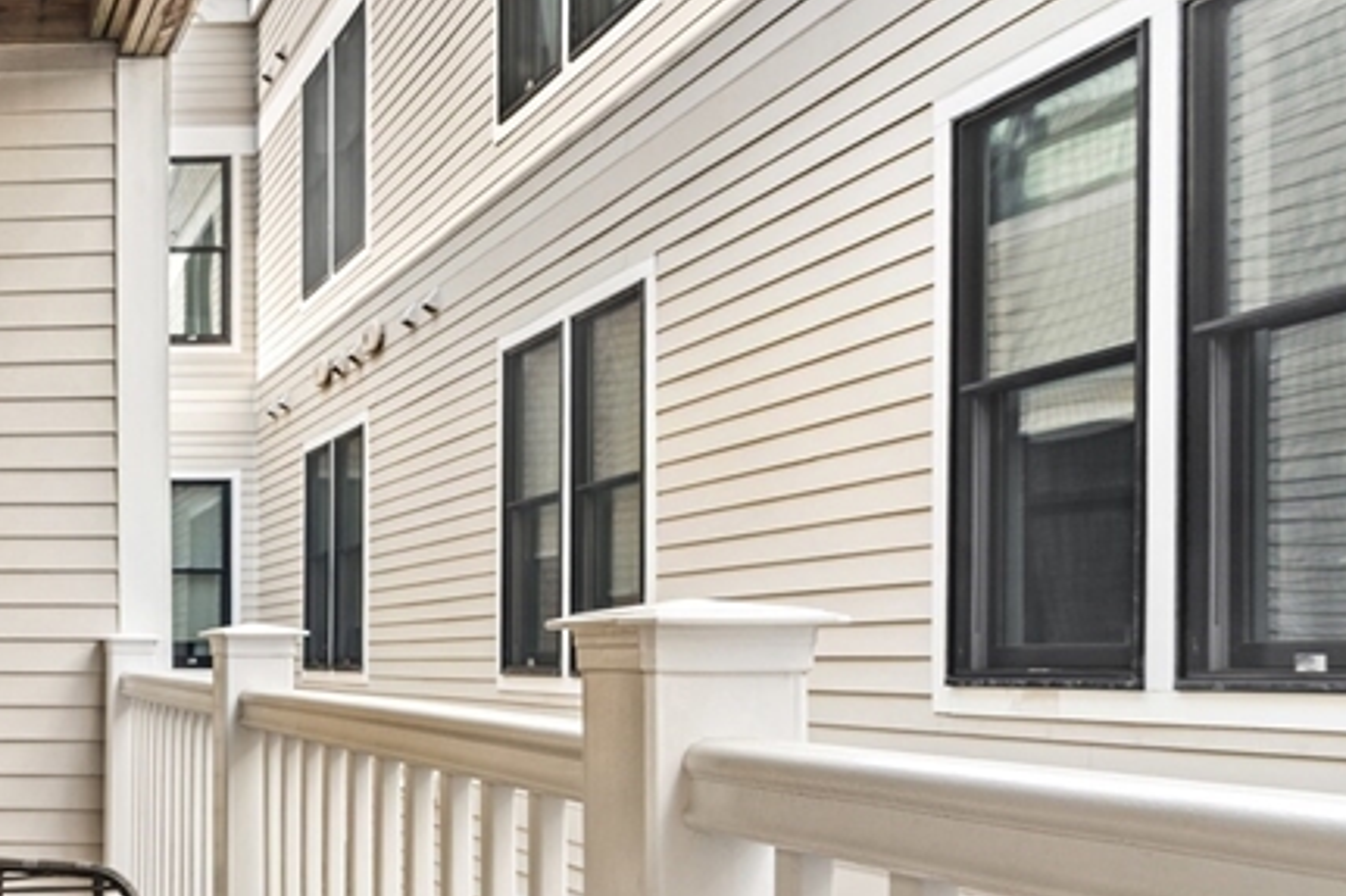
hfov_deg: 39.2
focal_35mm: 38
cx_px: -209
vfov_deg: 33.8
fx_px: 1420
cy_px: 745
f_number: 7.1
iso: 320
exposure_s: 1/80
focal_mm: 16
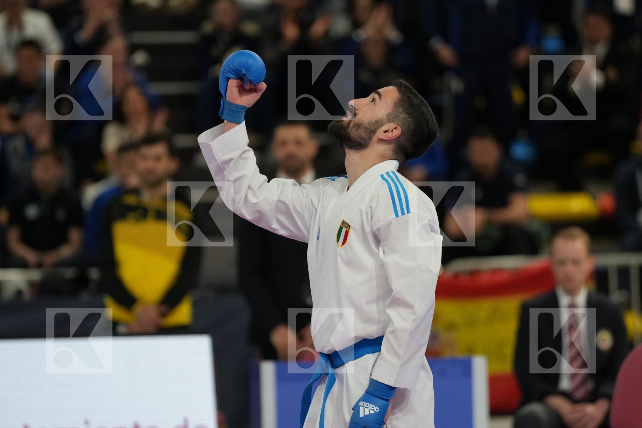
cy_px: 214
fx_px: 5350
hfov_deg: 6.9
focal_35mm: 300
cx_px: 321
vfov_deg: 4.6
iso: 2000
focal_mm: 200
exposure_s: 1/1000
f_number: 2.8
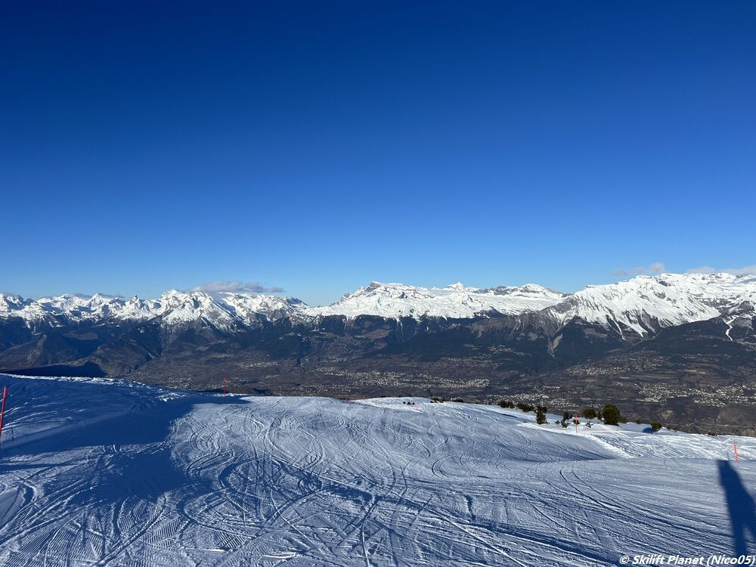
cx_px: 378
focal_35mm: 26
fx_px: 568
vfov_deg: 53.1
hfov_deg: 67.3
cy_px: 284
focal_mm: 5.7
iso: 50
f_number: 1.5
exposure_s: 1/6993
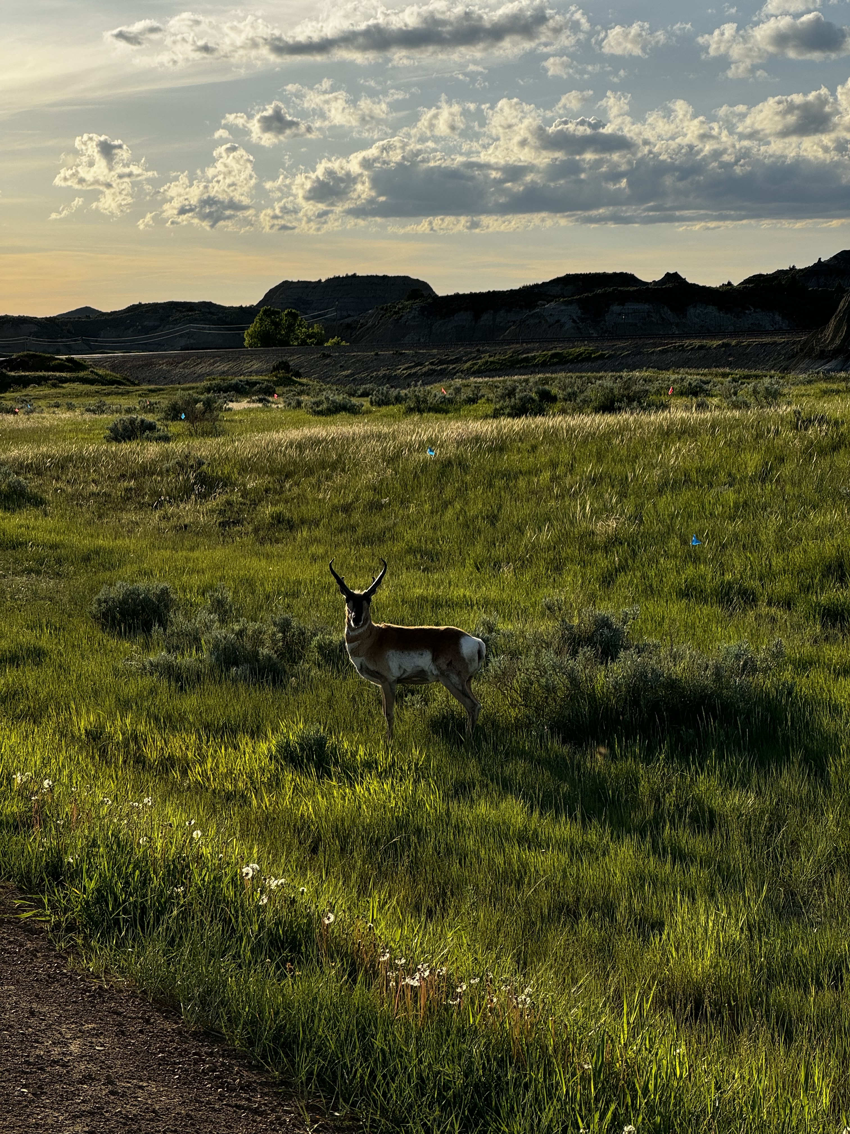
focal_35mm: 77
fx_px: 2521
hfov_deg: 19.1
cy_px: 567
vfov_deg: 25.3
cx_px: 425
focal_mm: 9
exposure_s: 1/847
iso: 25
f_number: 2.8
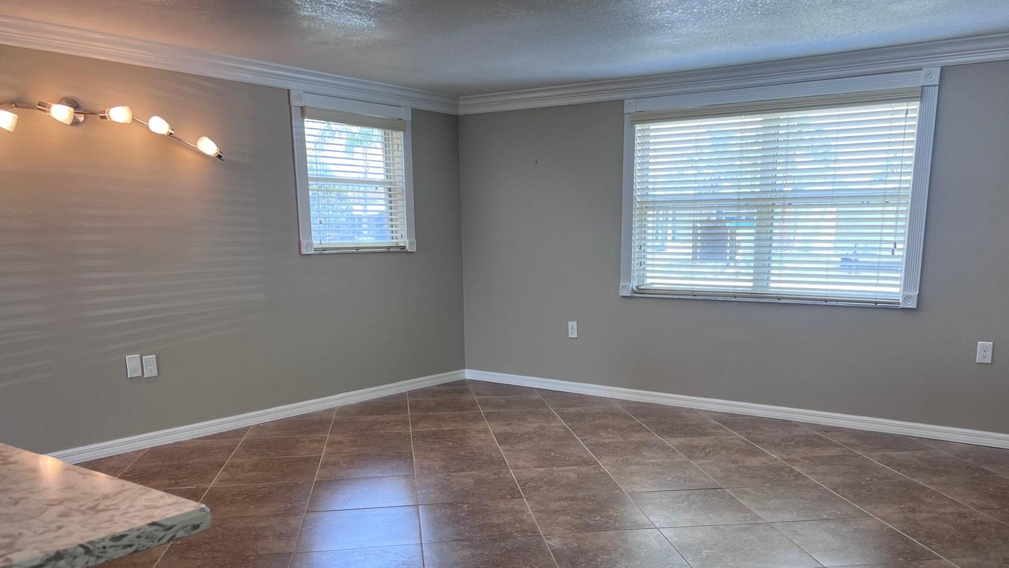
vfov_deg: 36.0
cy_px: 410
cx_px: 546
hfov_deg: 60.9
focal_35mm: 32
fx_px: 856
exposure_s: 1/160
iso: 64
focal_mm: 5.7
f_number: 1.5
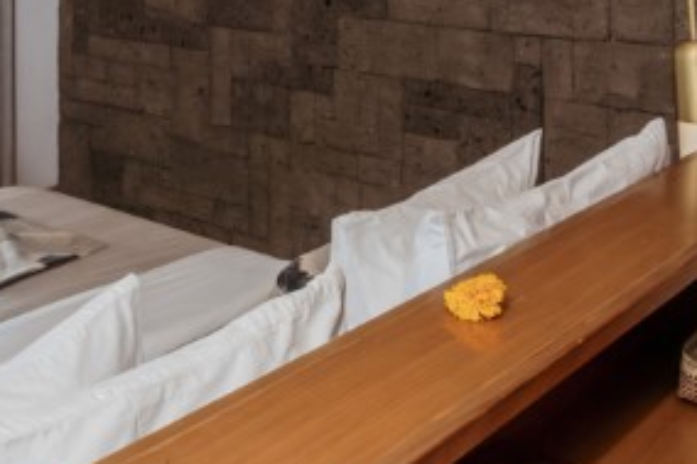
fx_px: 1103
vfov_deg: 21.4
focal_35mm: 57
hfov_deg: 34.5
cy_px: -150
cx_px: 199
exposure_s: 1/20
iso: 500
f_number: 11
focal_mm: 10
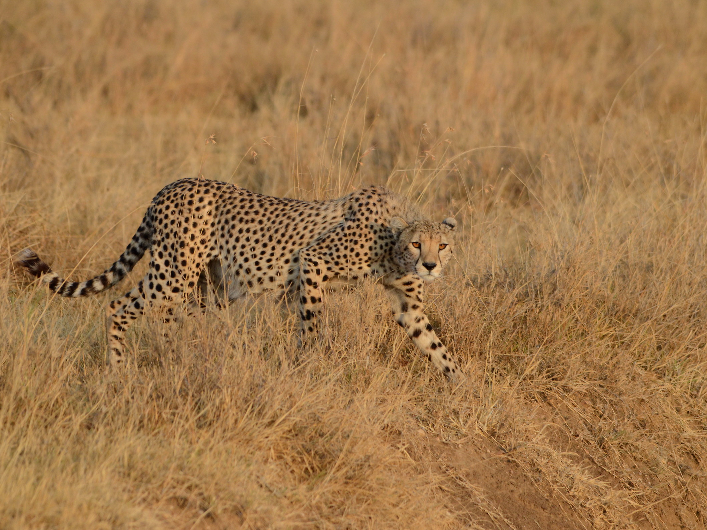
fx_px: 11683
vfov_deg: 2.6
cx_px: 358
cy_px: 265
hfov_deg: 3.5
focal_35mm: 572
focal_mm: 350
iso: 800
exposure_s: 1/1000
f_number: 6
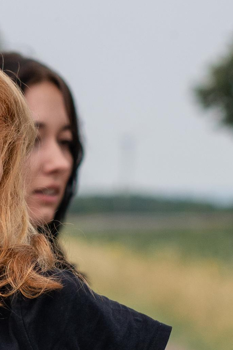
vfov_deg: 4.1
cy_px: 370
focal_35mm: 508
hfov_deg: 2.7
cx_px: -146
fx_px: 4928
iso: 320
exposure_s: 1/1000
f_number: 4.5
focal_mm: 85
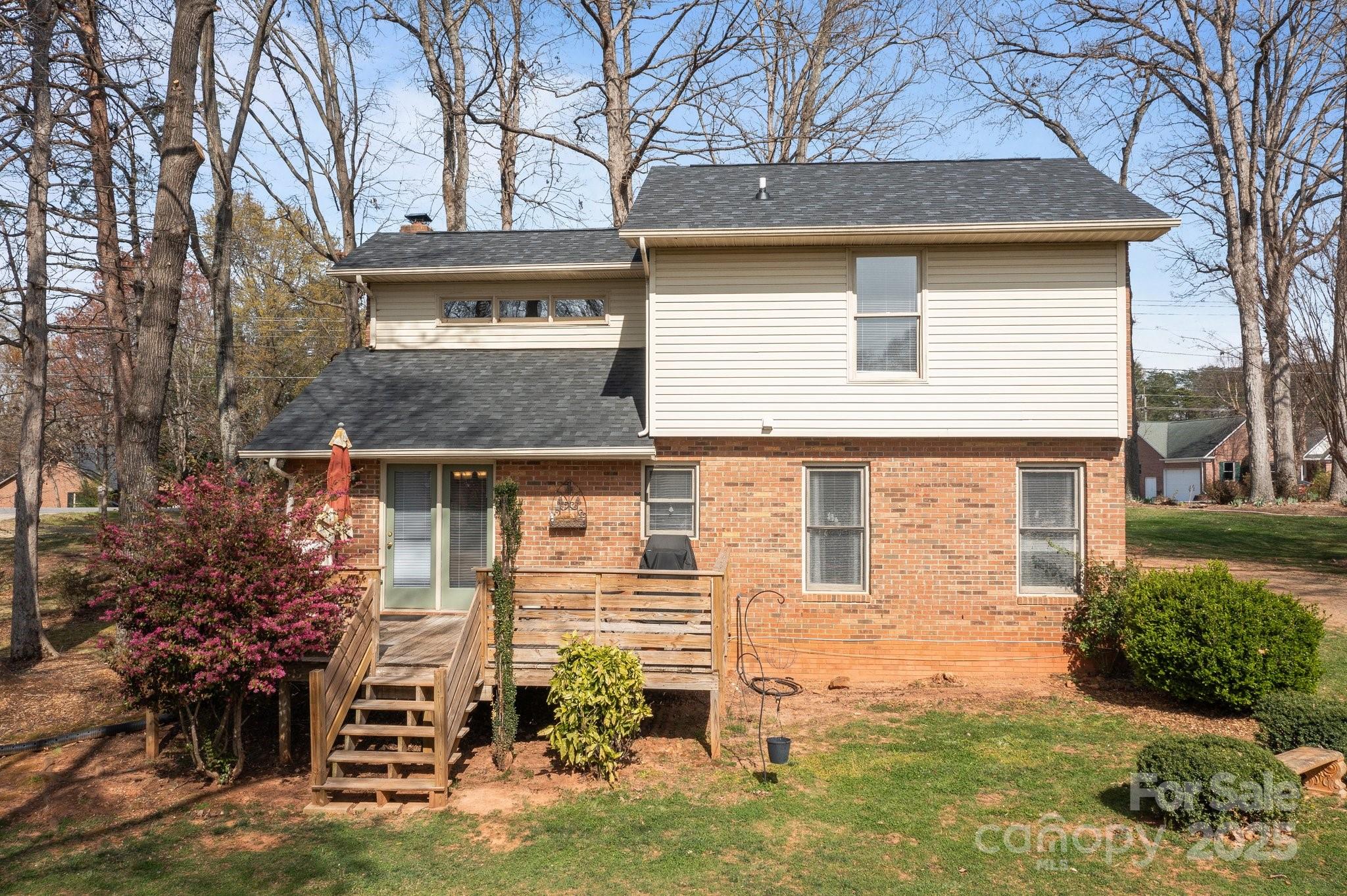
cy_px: 448
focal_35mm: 28
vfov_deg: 46.4
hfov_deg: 65.5
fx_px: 1047
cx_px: 674
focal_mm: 10.26
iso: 100
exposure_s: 1/500
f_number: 5.6
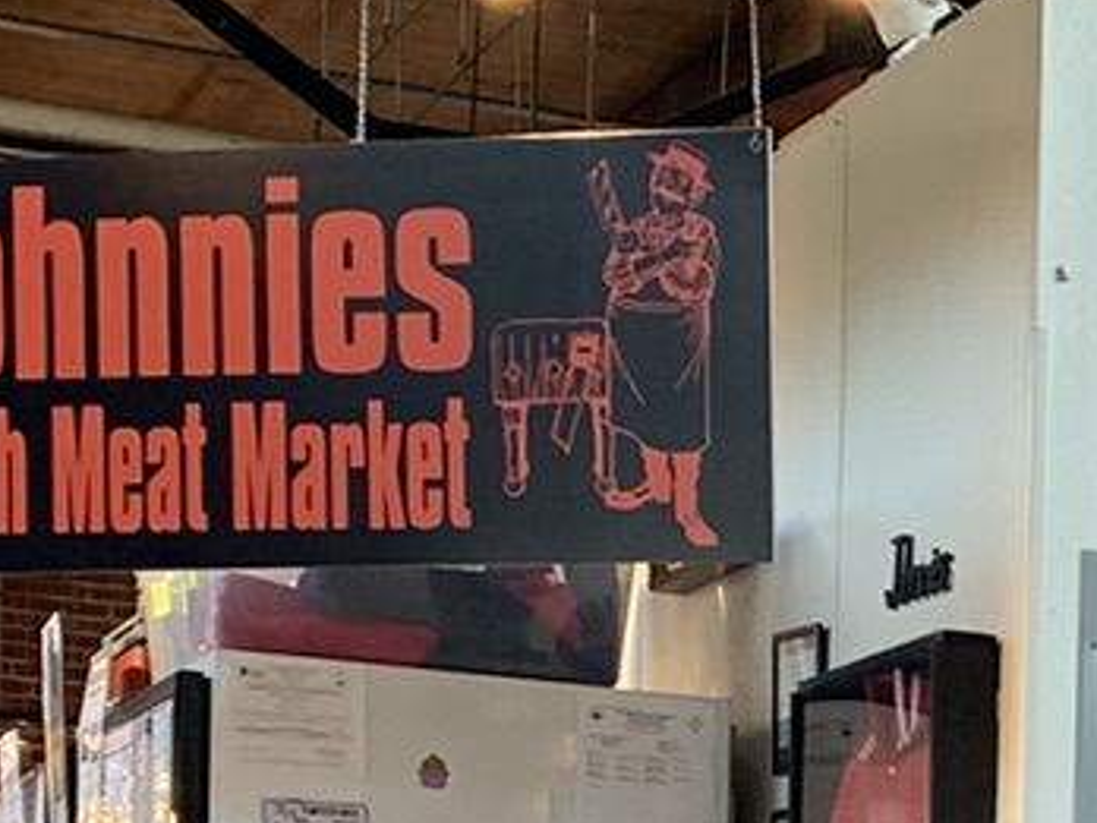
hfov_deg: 11.9
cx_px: 1939
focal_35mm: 153
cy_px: 1545
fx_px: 4849
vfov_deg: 9.2
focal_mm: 4.25
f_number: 1.8
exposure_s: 1/60
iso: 64
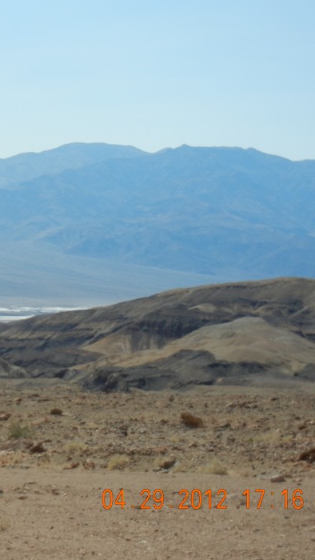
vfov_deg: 22.7
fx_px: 1395
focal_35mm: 94
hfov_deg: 12.6
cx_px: -56
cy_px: 256
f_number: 8
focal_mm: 10.6
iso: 160
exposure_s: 1/407
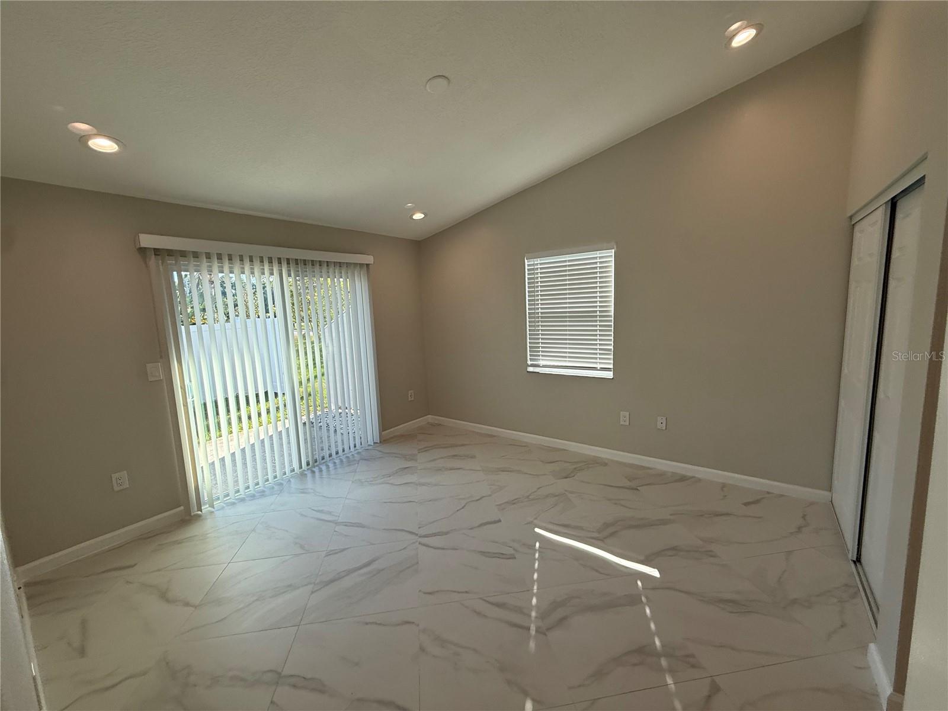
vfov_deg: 85.7
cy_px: 356
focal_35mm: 14
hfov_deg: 102.1
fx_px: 383
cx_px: 474
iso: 64
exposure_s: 1/201
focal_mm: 2.22
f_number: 2.2
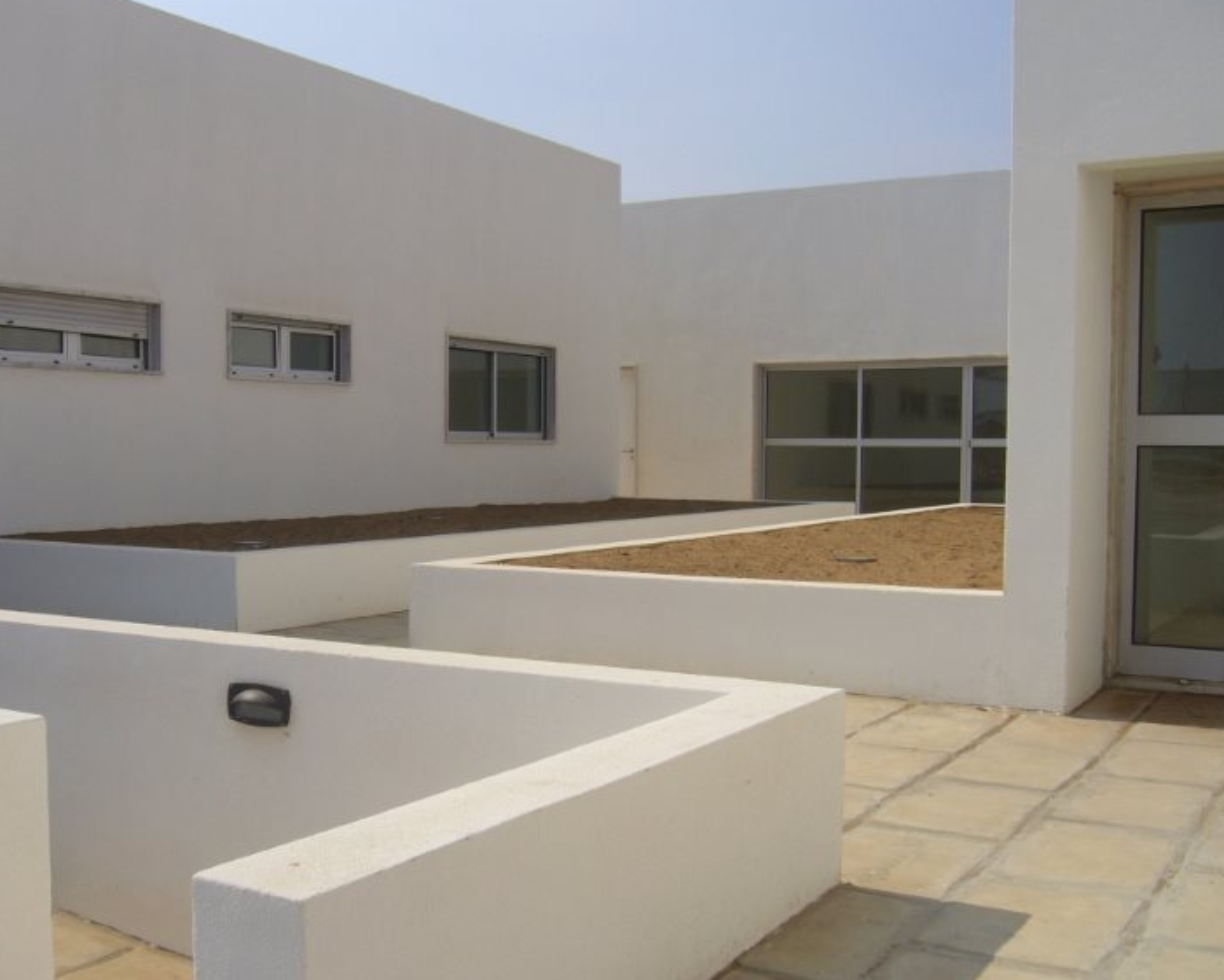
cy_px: 500
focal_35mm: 39
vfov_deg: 38.2
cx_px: 538
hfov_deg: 46.7
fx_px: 1413
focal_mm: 5.8
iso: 80
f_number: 5.6
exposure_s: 1/640
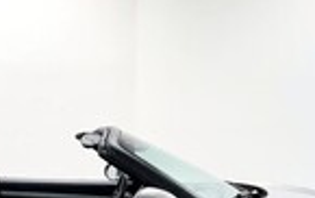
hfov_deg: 23.1
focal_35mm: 89
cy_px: 262
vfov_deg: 14.1
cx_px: 83
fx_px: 765
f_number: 1.8
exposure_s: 1/245
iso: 16
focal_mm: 3
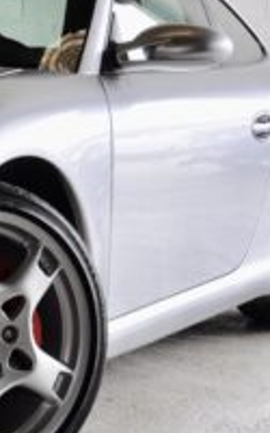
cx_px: -218
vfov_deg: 18.2
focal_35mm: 115
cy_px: 163
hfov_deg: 10.7
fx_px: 1348
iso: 400
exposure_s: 1/125
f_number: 5.6
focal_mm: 25
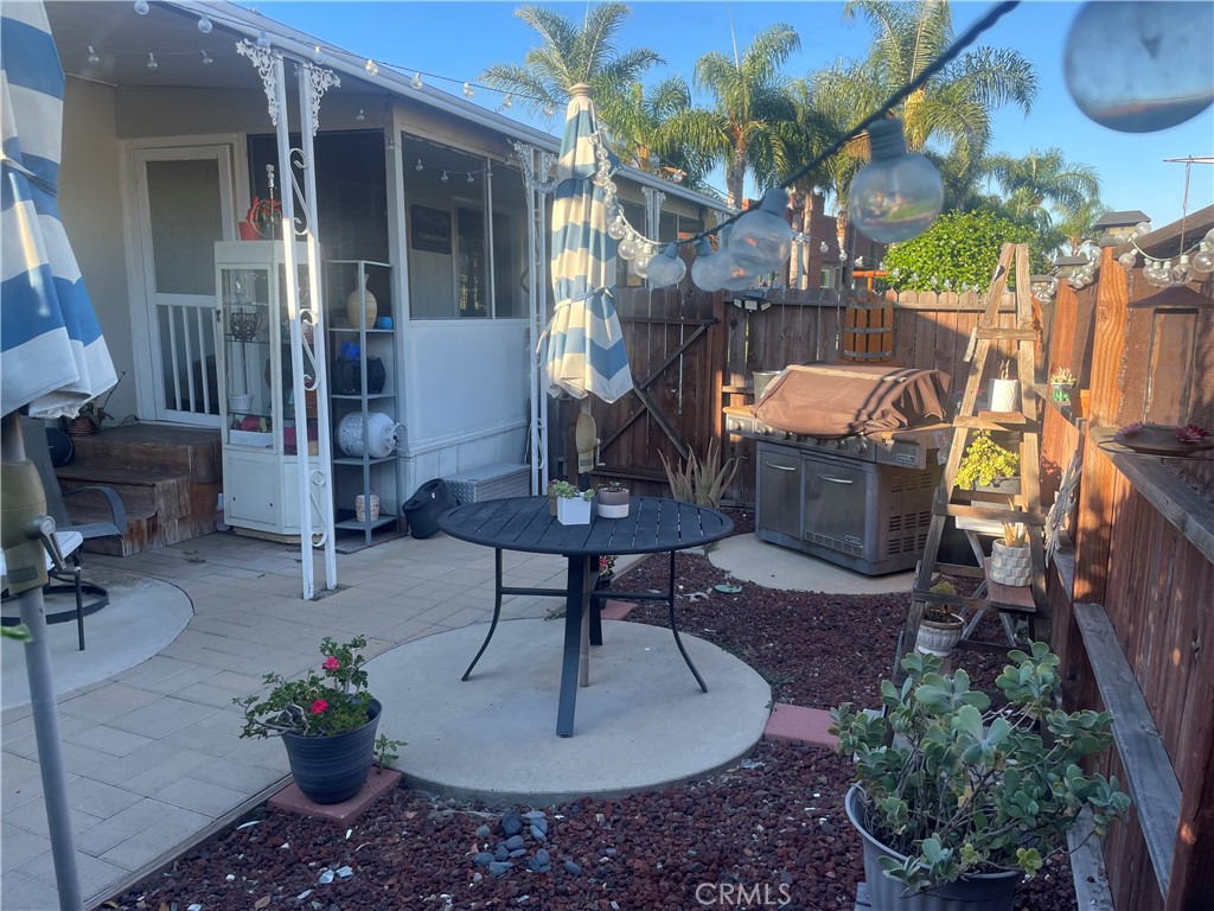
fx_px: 912
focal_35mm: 26
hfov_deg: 67.3
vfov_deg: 53.1
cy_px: 456
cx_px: 607
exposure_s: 1/615
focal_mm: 4.2
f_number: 1.6
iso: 50
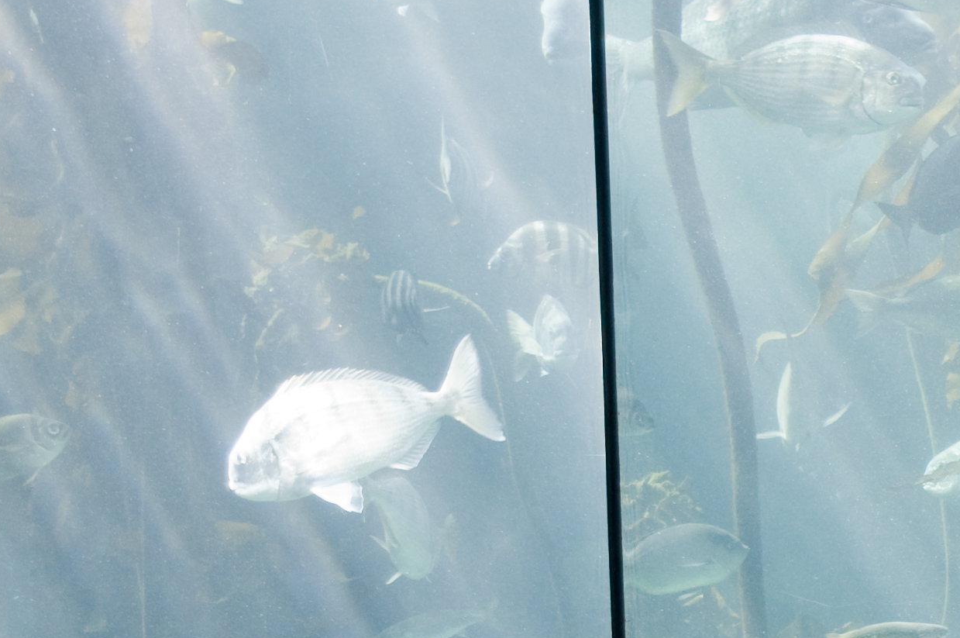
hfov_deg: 15.2
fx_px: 3455
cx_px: 1172
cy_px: 945
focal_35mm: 130
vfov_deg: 10.2
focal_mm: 25
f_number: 4
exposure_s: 1/60
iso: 400
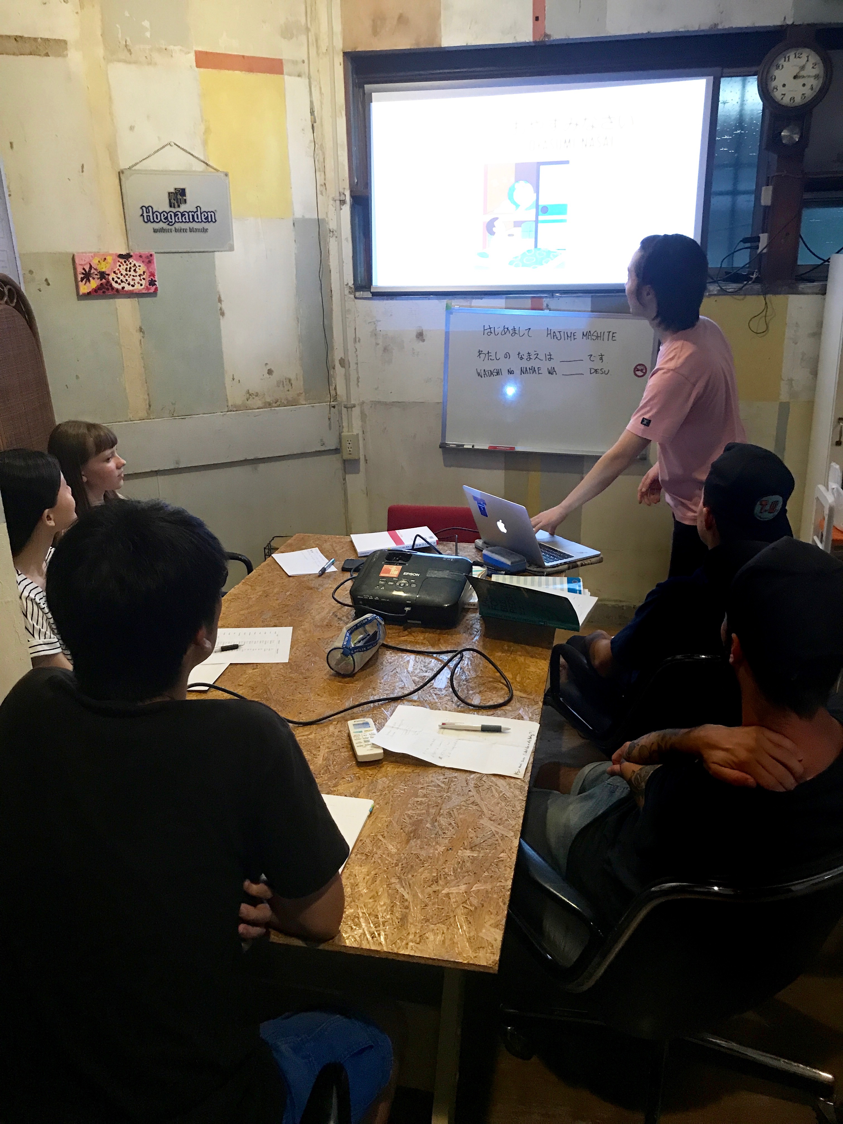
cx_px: 422
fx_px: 909
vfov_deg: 63.4
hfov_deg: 49.7
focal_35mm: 28
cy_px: 562
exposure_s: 1/15
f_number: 1.8
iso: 80
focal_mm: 3.99
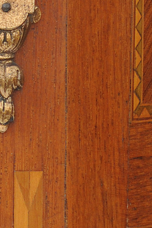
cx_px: -112
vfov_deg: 5.0
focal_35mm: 410
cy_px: 147
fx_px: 2597
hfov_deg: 3.3
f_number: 5.6
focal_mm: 70
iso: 400
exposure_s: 1/320
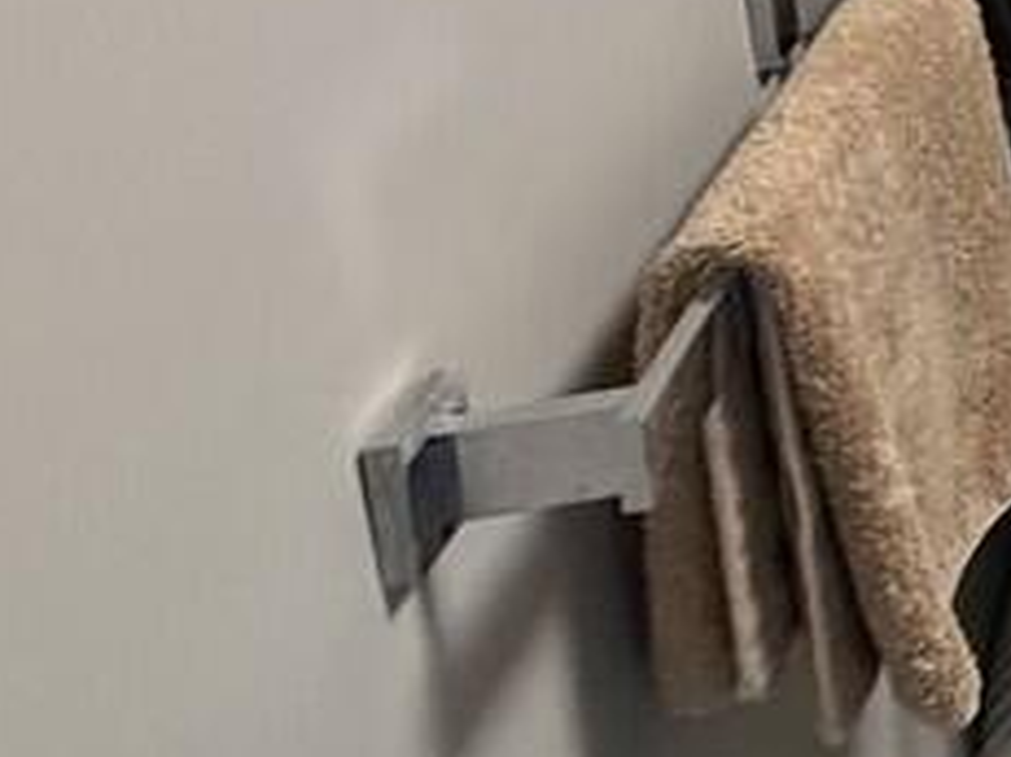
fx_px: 1810
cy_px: -691
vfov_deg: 17.8
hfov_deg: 17.8
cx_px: 2145
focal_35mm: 62
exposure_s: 1/50
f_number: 2.2
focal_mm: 2.22
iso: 200
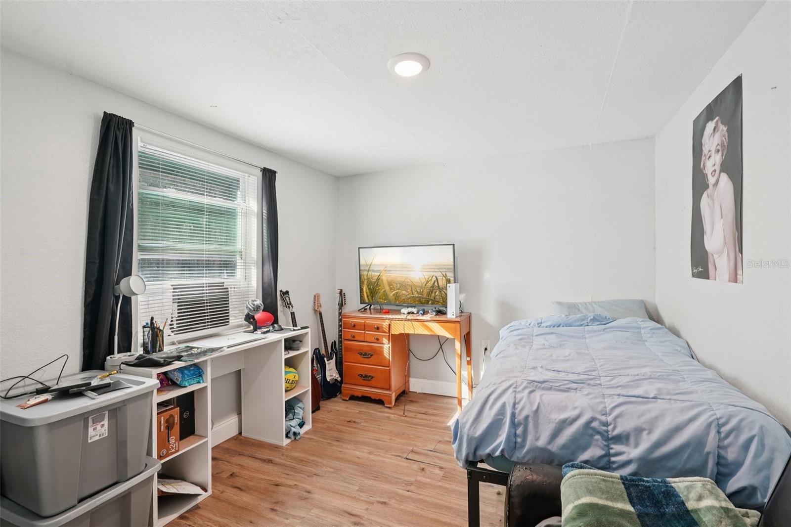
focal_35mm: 16
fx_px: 351
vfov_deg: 73.7
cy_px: 264
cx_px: 396
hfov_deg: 96.7
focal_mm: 16
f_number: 8
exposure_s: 1/15
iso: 400
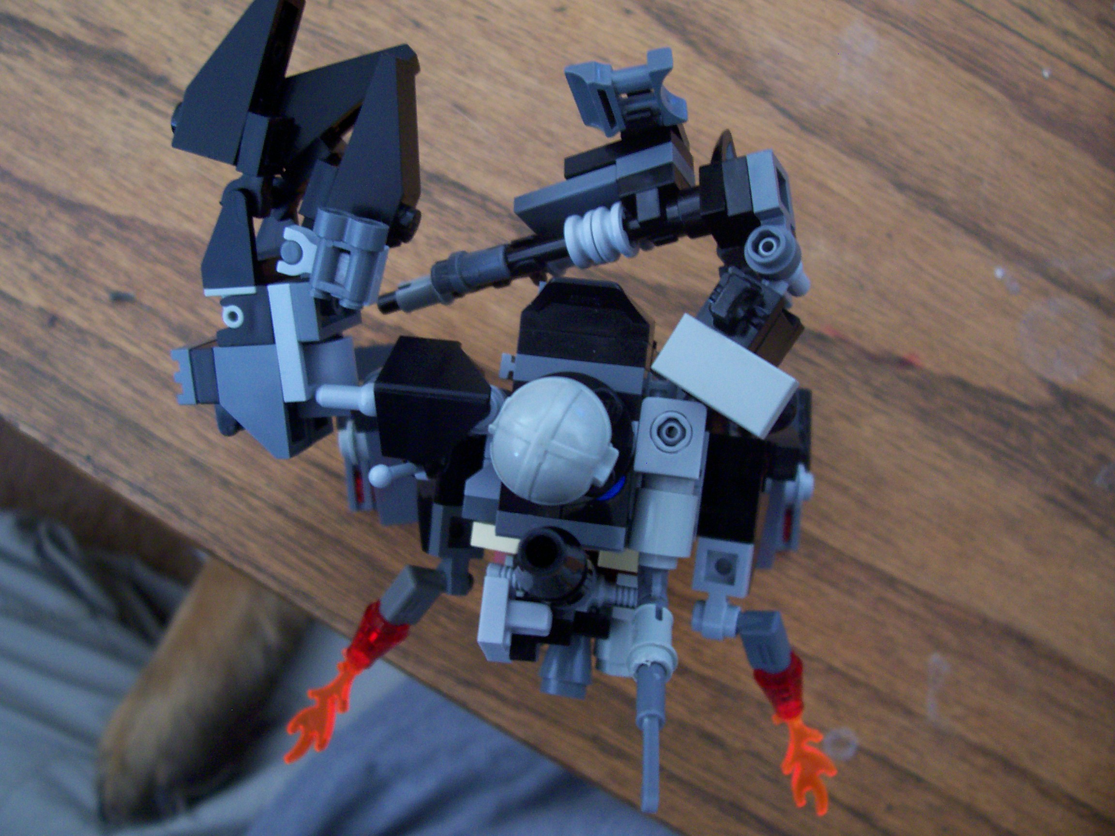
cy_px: 418
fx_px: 1095
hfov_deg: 54.0
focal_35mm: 34
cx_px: 558
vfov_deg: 41.8
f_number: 2.7
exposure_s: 1/8
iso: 160
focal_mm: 5.6
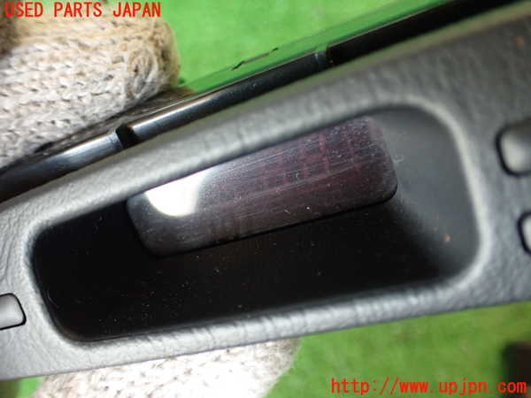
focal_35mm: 32
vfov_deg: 44.2
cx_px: 266
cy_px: 199
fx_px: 491
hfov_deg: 56.8
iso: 320
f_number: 2.4
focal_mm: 5.79
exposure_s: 1/30
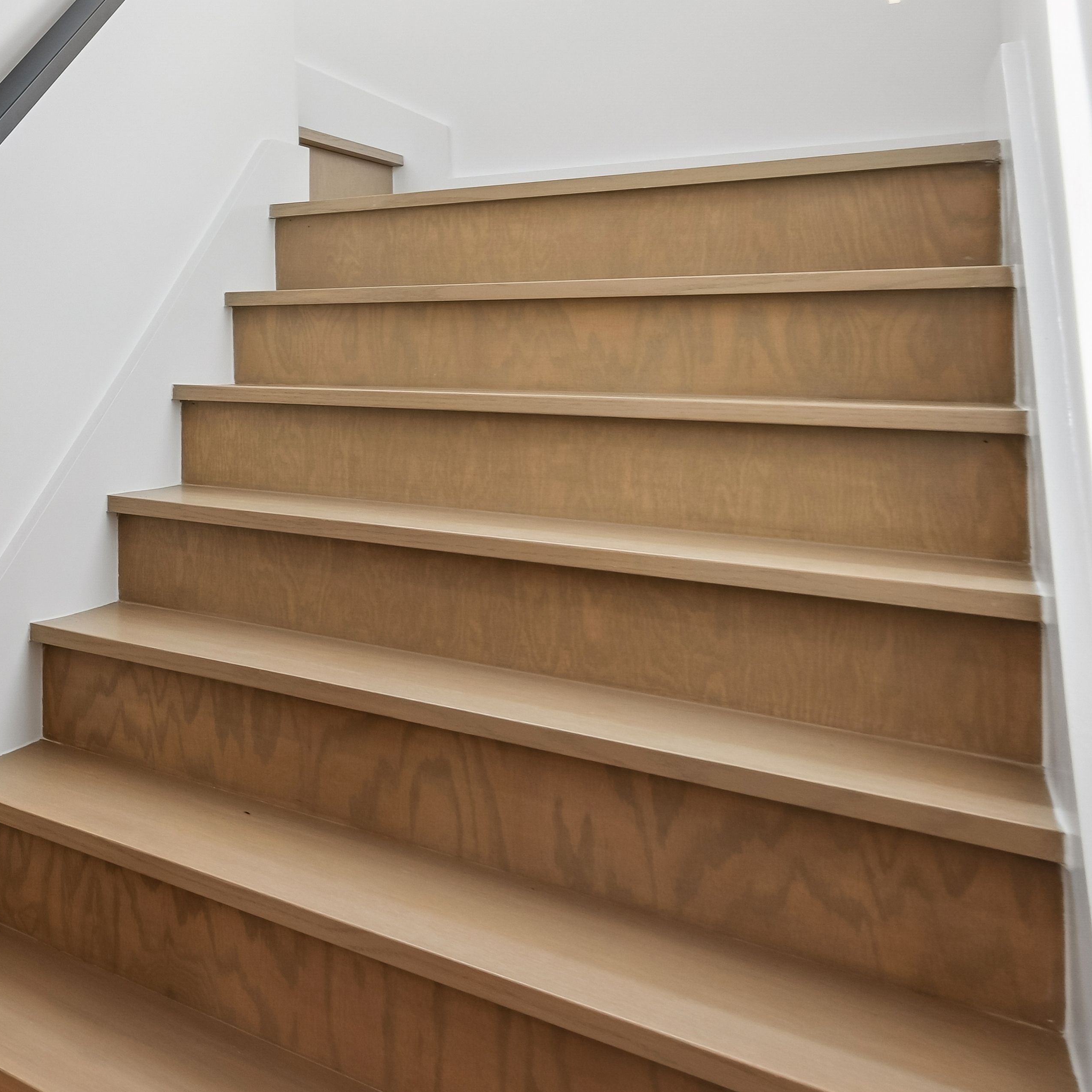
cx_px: -468
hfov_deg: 31.7
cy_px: 314
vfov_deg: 51.0
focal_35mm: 31
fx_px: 1106
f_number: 8
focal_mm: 8
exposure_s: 1/30
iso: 125
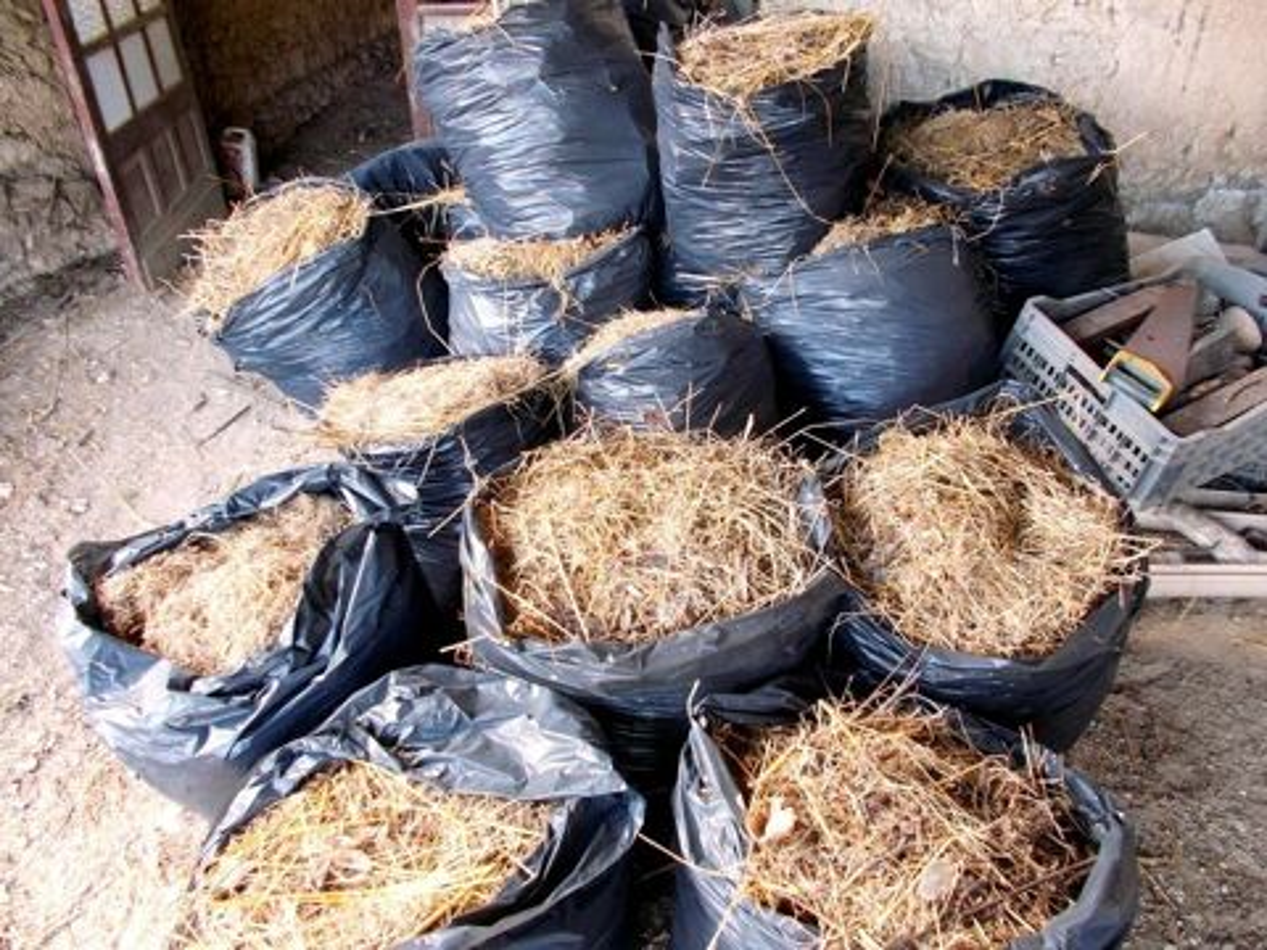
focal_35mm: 26
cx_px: 634
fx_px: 952
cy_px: 475
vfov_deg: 53.1
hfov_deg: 67.3
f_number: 3.2
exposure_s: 1/25
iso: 125
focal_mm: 4.6
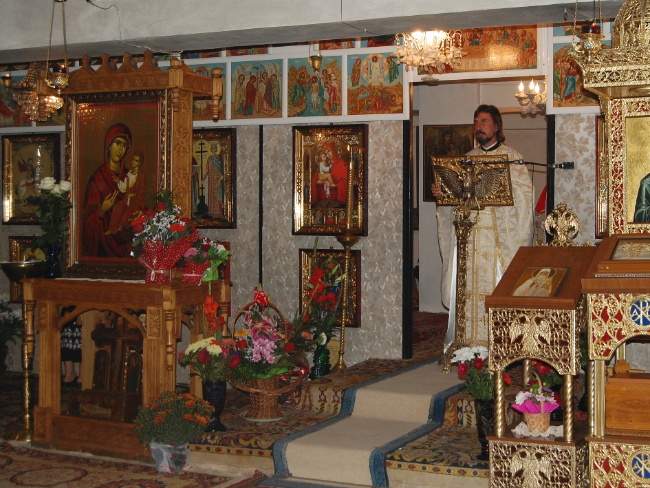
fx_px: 1025
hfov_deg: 35.1
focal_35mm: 55
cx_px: 388
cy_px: 230
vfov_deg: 26.8
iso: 640
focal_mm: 31
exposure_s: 1/125
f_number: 5.6
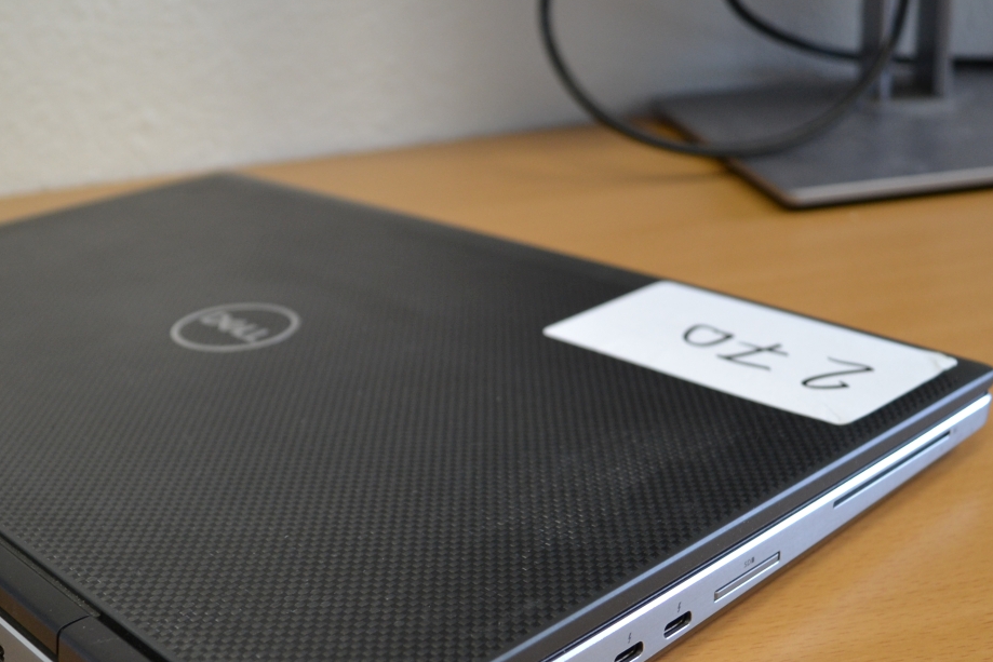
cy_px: 424
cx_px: 411
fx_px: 1297
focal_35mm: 47
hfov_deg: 41.8
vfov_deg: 28.5
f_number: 3.5
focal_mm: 18
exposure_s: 1/20
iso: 400
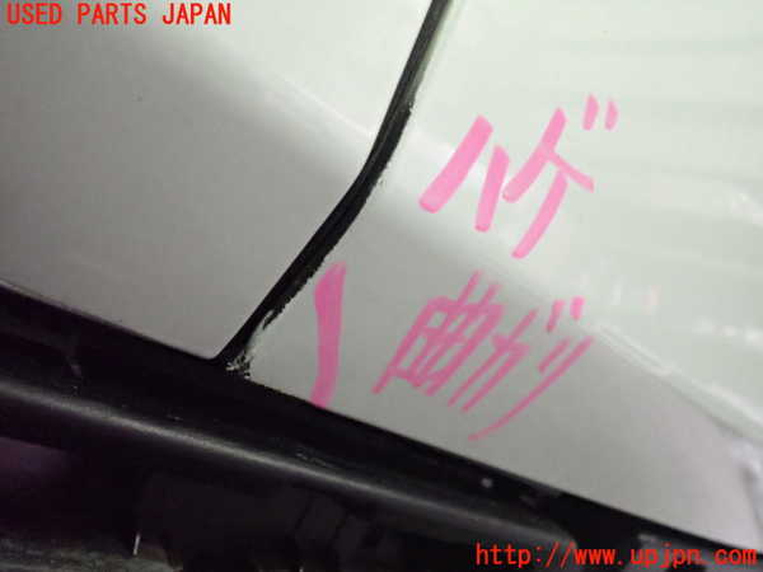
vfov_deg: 46.8
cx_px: 382
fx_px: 661
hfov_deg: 60.0
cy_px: 286
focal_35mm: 30
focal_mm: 5.4
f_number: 2.3
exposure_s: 1/320
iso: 4000
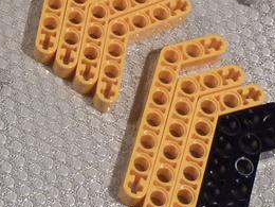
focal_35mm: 138
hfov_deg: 13.4
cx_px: -152
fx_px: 1096
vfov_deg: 10.3
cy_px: -119
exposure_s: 1/30
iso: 320
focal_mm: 5.7
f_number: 3.5
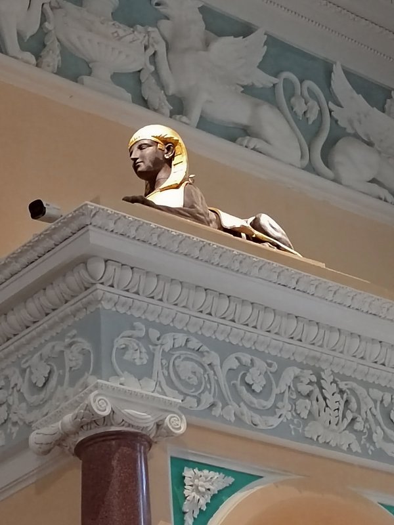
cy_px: 262
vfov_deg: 18.9
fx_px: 1578
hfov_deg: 14.2
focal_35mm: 104
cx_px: 197
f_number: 1.9
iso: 4800
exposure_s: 1/33.3
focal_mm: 5.52
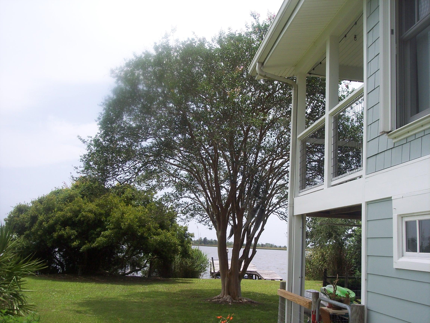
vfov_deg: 36.8
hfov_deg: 47.9
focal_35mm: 39
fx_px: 484
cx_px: 215
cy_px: 162
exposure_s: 1/500
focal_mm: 8
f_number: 4
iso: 100
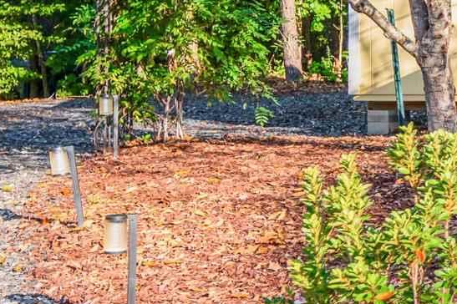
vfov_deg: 14.1
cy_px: 53
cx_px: 784
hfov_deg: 17.7
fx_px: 1218
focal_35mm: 96
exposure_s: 1/2500
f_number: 4
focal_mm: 21
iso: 800
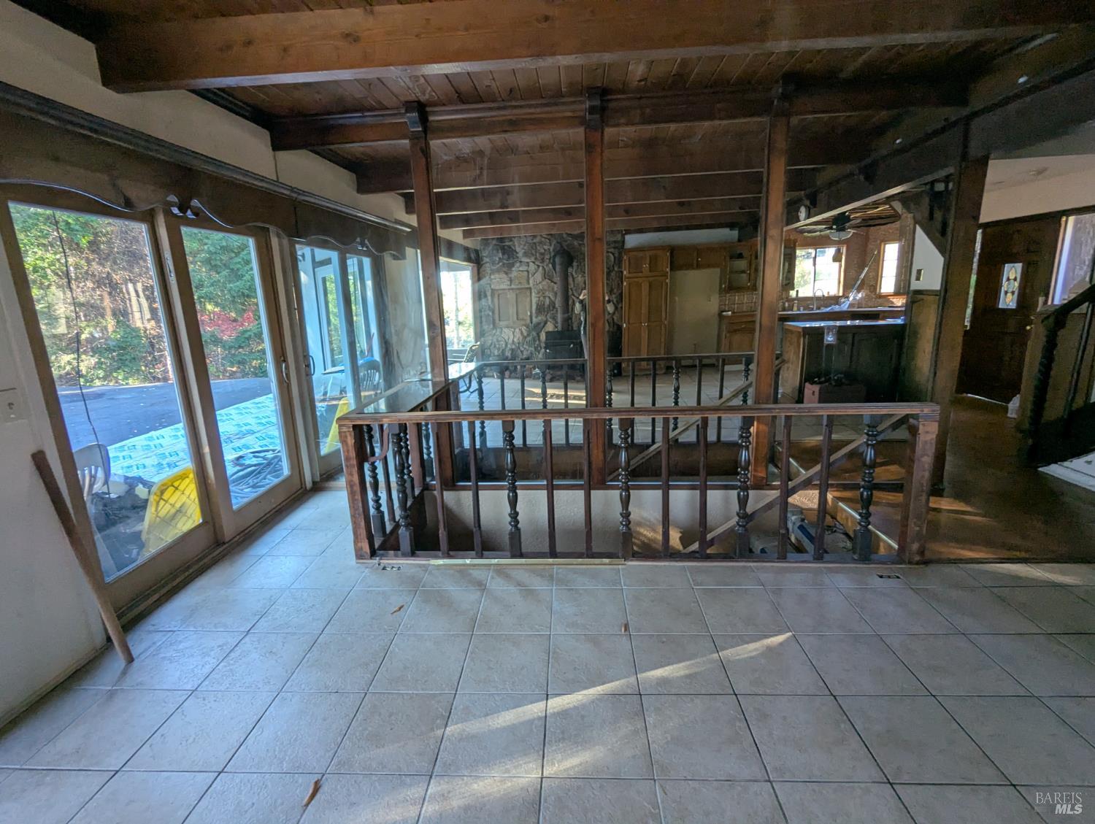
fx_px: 507
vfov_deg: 78.2
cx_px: 548
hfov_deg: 94.4
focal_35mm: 16
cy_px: 412
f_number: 2.2
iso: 145
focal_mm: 2.35
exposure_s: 1/51.7
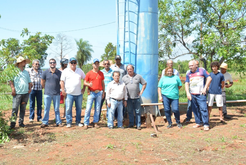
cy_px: 82
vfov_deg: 28.1
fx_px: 328
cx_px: 123
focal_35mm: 48
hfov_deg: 41.1
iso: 250
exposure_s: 1/80
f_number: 16
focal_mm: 32
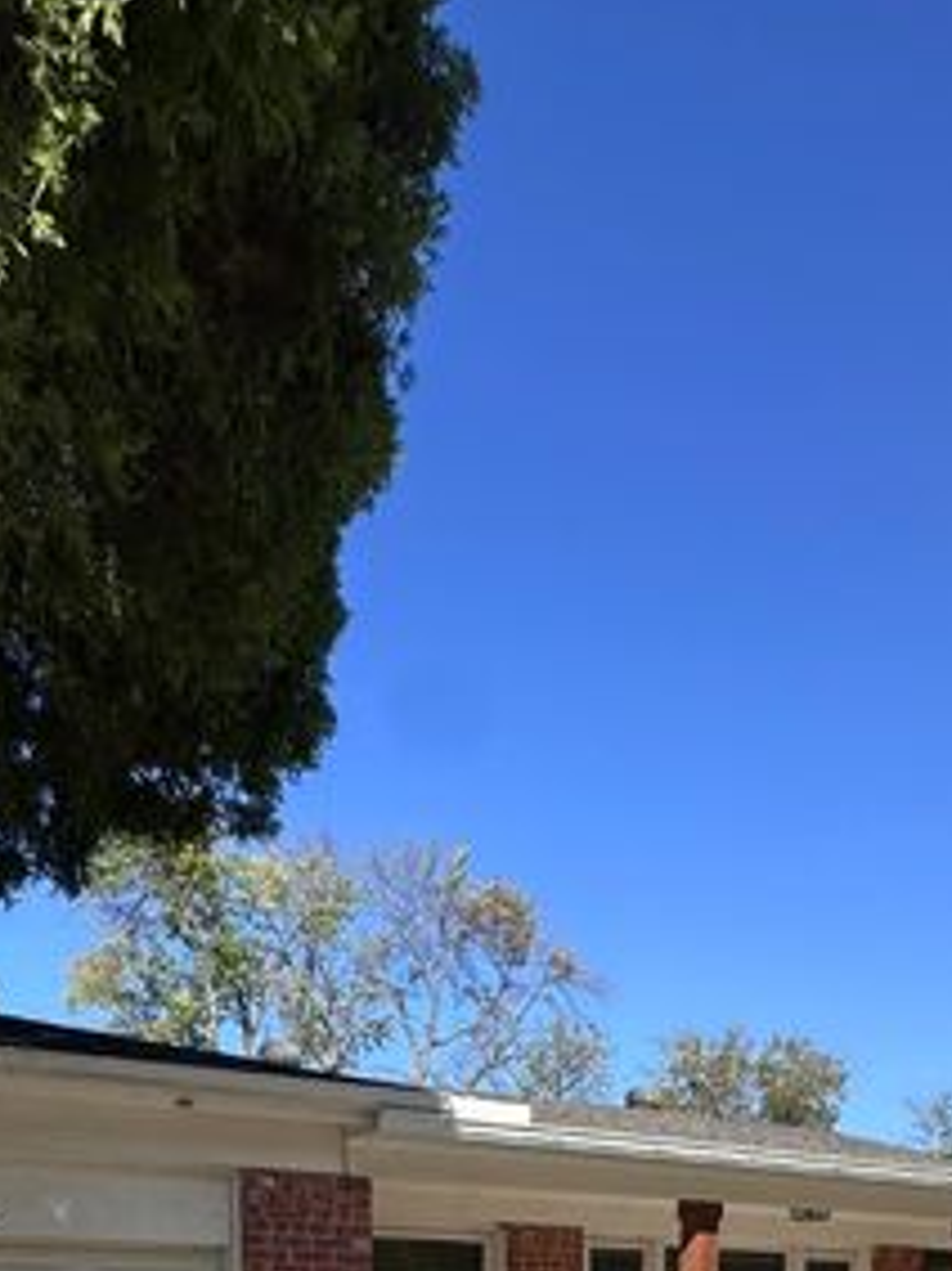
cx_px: 454
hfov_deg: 42.9
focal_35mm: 33
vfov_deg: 42.0
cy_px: 1439
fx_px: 1211
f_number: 2.2
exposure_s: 1/1984
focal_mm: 2.22
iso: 50
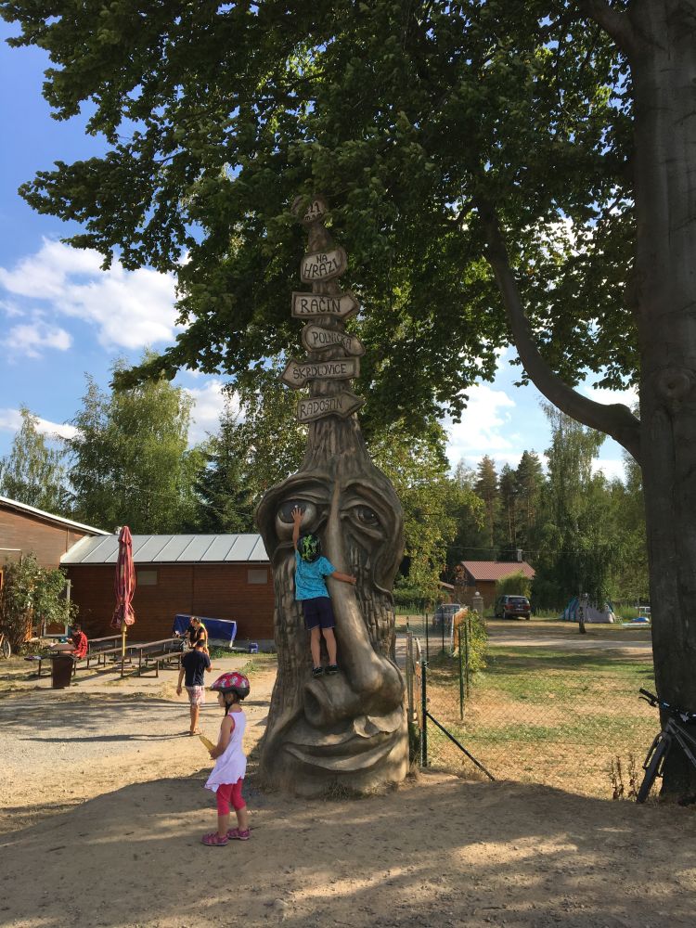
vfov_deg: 61.7
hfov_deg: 48.2
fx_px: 777
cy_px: 464
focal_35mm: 29
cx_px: 348
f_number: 2.2
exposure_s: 1/864
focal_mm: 4.15
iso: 25
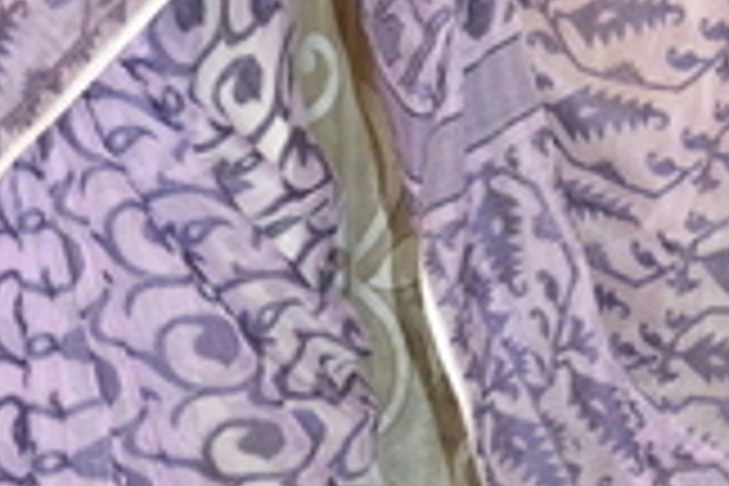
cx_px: 472
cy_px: 306
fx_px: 1681
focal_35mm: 83
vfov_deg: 16.4
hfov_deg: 24.4
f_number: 3.5
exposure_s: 1/60
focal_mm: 18
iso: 1100
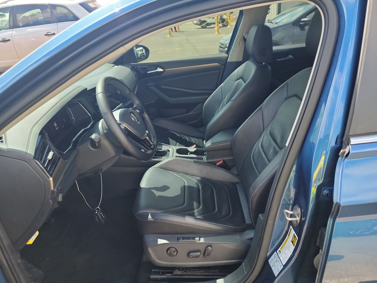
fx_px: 261
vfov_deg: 56.8
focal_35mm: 24
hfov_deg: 71.6
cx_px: 188
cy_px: 142
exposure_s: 1/119
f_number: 1.8
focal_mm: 6.7
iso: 54
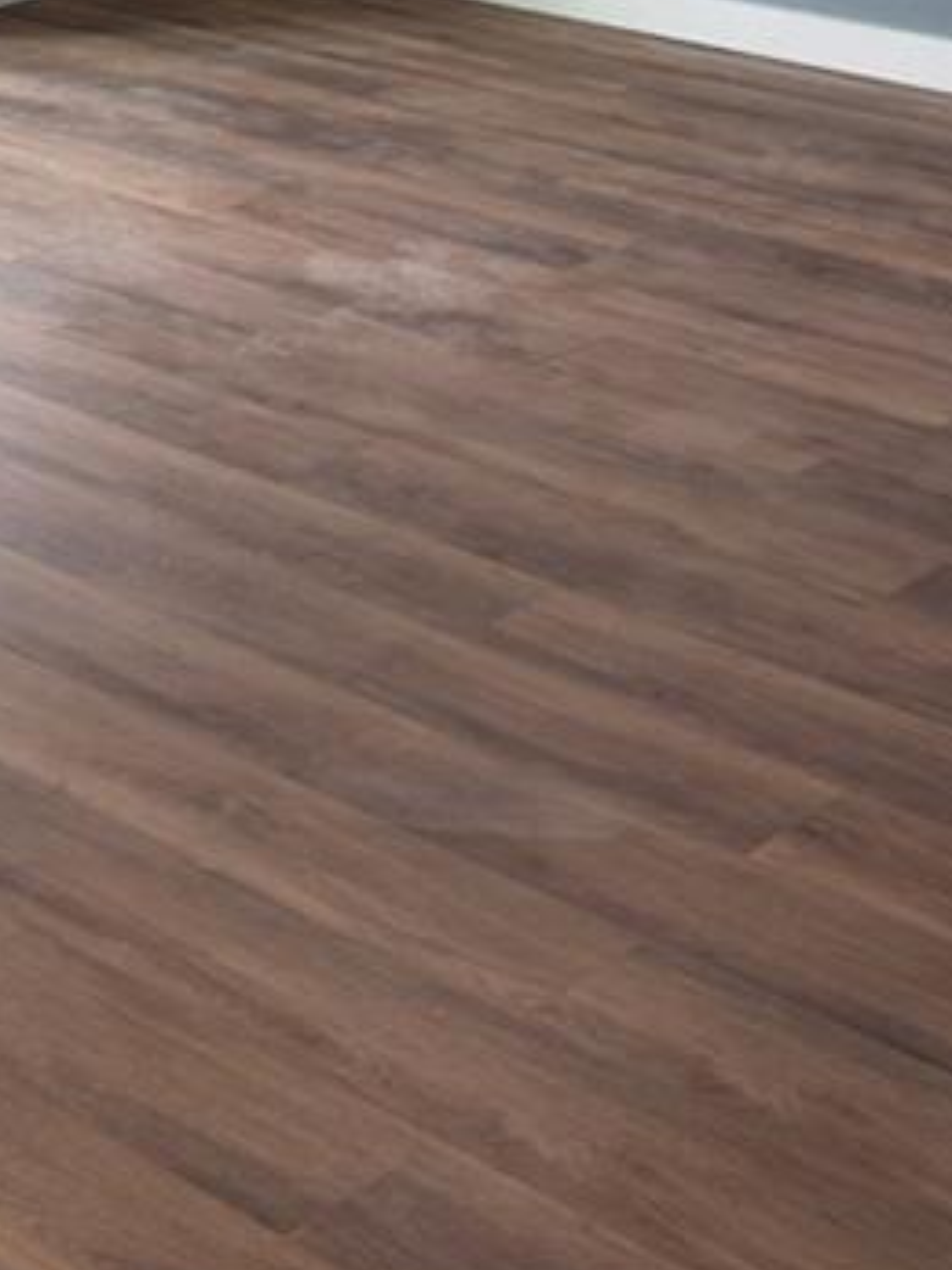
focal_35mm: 83
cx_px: -128
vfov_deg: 21.5
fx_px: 3045
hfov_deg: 17.1
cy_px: -351
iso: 100
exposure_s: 1/120
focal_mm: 6.76
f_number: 1.78
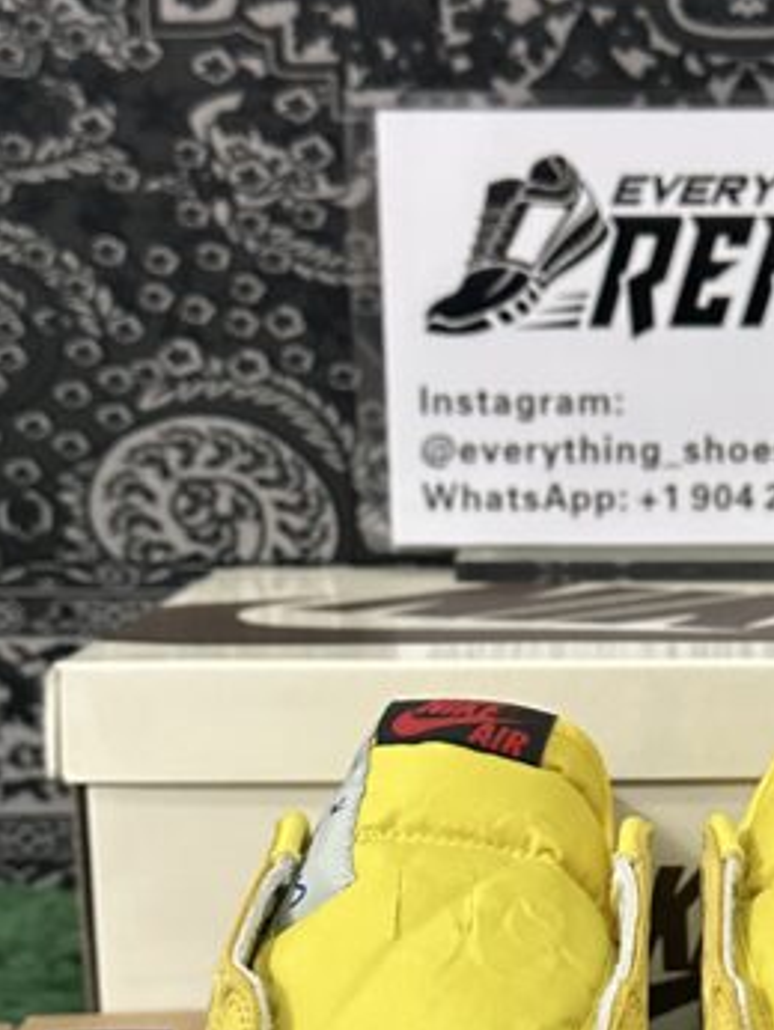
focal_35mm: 71
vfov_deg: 27.0
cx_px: 640
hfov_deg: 20.5
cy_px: 774
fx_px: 2114
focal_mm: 6.86
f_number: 1.78
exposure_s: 1/50
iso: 640
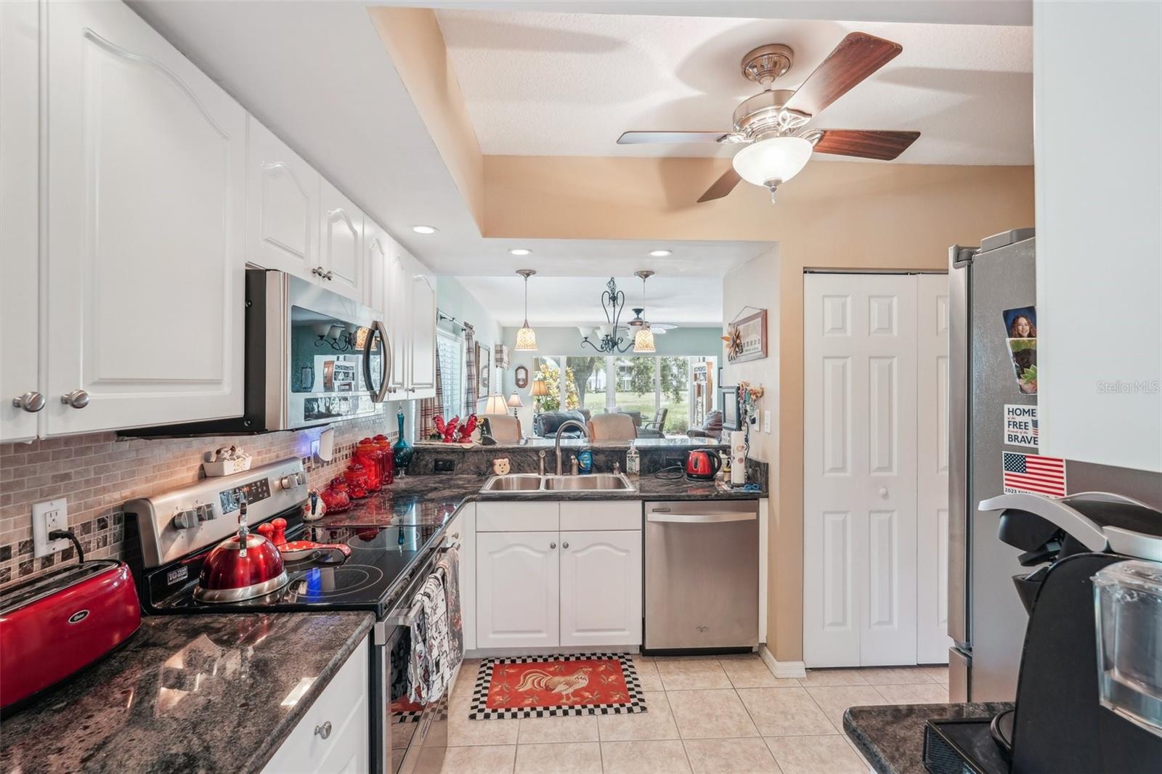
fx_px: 516
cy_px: 387
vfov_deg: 73.7
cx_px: 581
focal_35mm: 16
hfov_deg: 96.7
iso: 400
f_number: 8
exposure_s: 1/10
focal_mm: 16
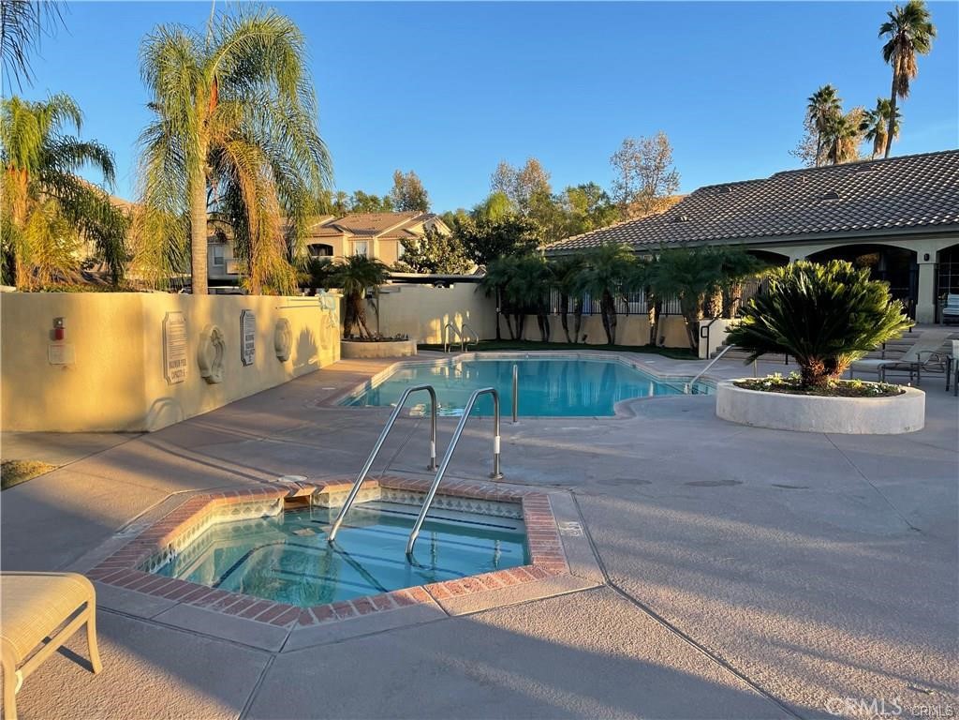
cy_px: 360
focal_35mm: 26
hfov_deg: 67.3
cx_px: 480
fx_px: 720
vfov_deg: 53.1
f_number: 1.6
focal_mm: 4.2
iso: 32
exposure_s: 1/895
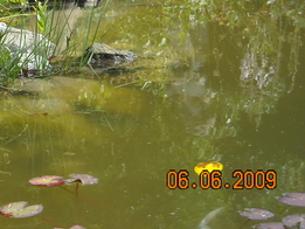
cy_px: -28
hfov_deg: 13.7
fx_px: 1234
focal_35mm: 140
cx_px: -44
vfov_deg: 10.5
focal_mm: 9.87
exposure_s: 1/323
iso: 64
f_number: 3.5
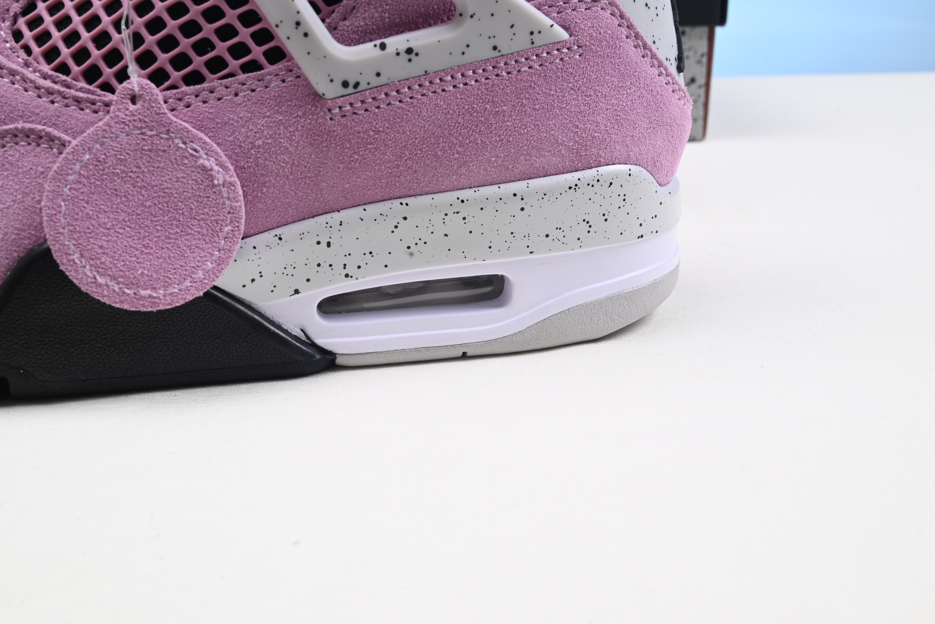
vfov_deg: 33.4
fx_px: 1039
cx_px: 468
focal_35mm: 40
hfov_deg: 48.4
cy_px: 312
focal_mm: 40
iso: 100
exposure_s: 1/2
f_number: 16
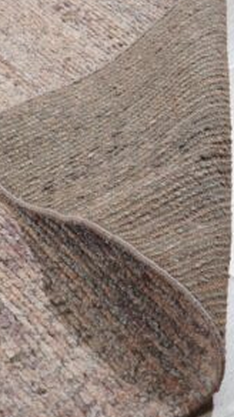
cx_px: 13
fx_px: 1071
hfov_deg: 12.4
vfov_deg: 22.0
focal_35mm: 97
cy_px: 153
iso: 500
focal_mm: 30
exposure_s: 1/160
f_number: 5
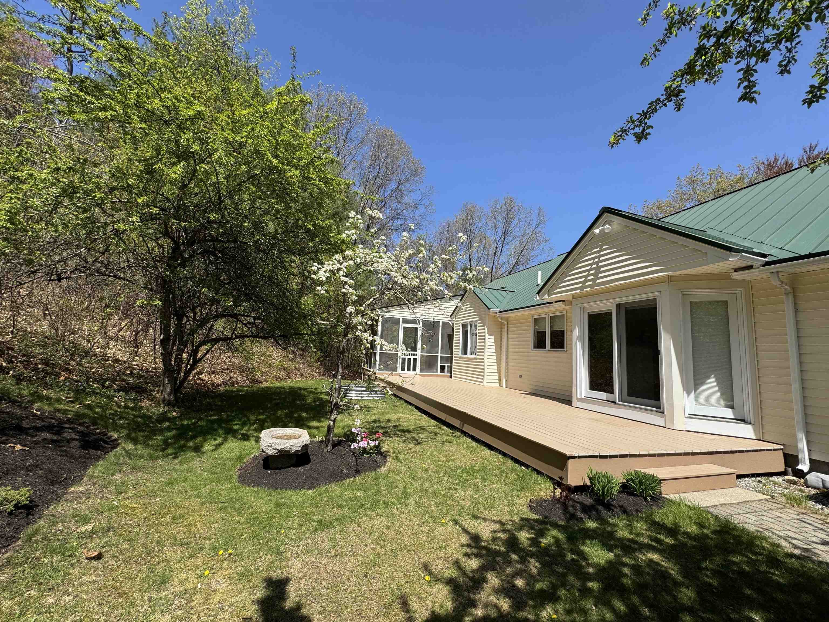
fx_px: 335
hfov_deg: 102.1
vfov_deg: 85.7
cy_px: 311
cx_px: 414
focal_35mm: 14
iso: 50
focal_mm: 2.22
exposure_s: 1/1709
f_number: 2.2
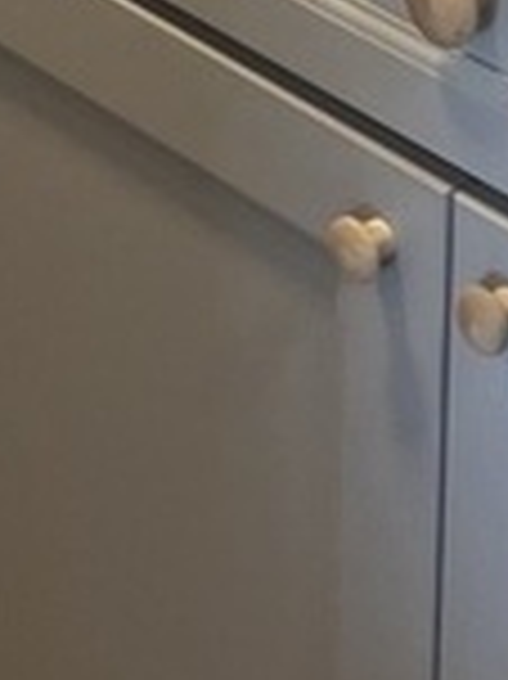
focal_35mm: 186
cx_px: 76
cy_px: -1049
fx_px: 3645
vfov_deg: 9.3
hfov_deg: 8.0
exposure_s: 1/60
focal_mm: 5.7
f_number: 1.5
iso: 80
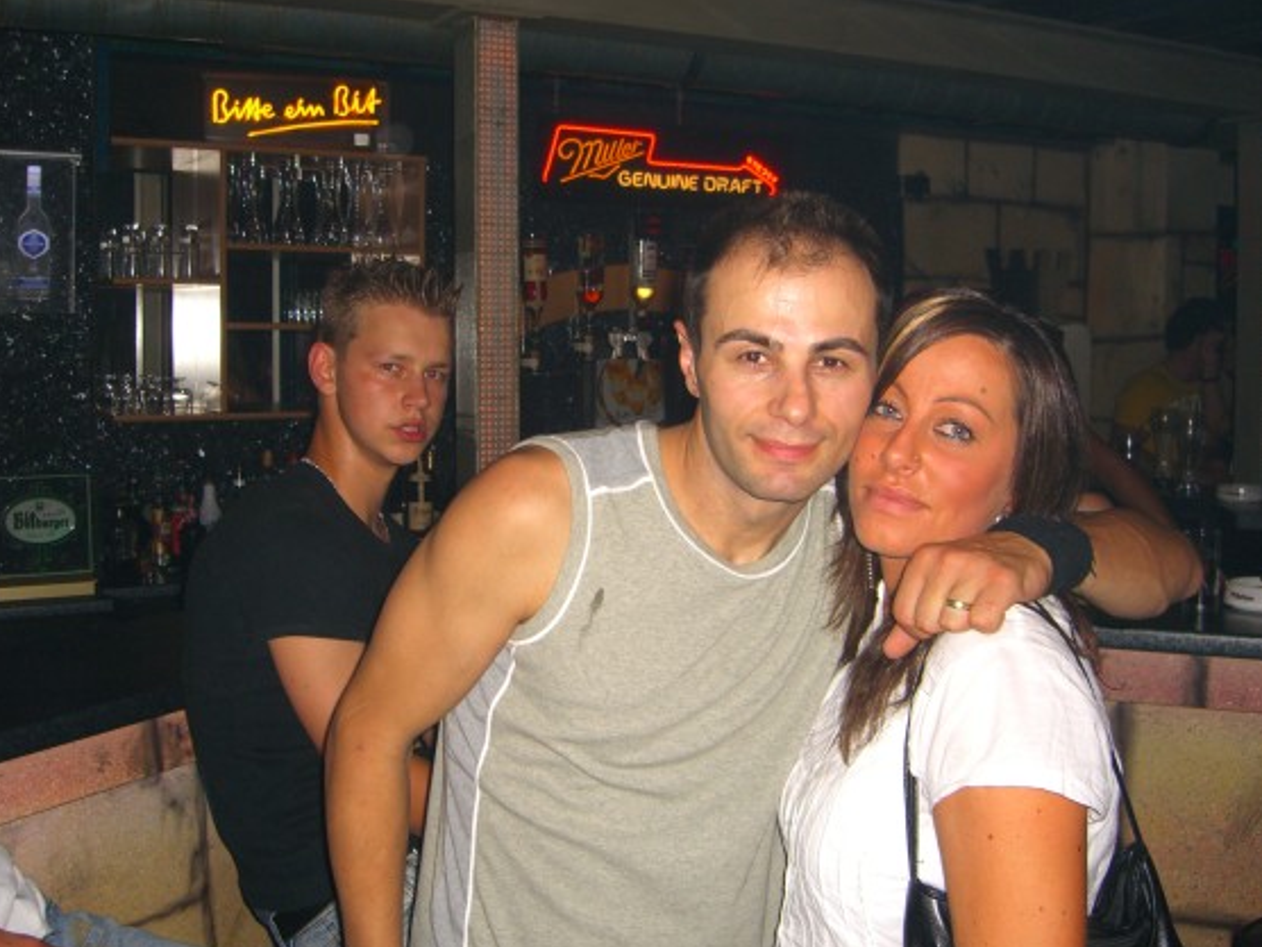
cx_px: 597
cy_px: 454
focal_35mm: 41
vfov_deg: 35.1
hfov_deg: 45.8
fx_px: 1495
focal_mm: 7.9
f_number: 2.8
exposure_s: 1/60
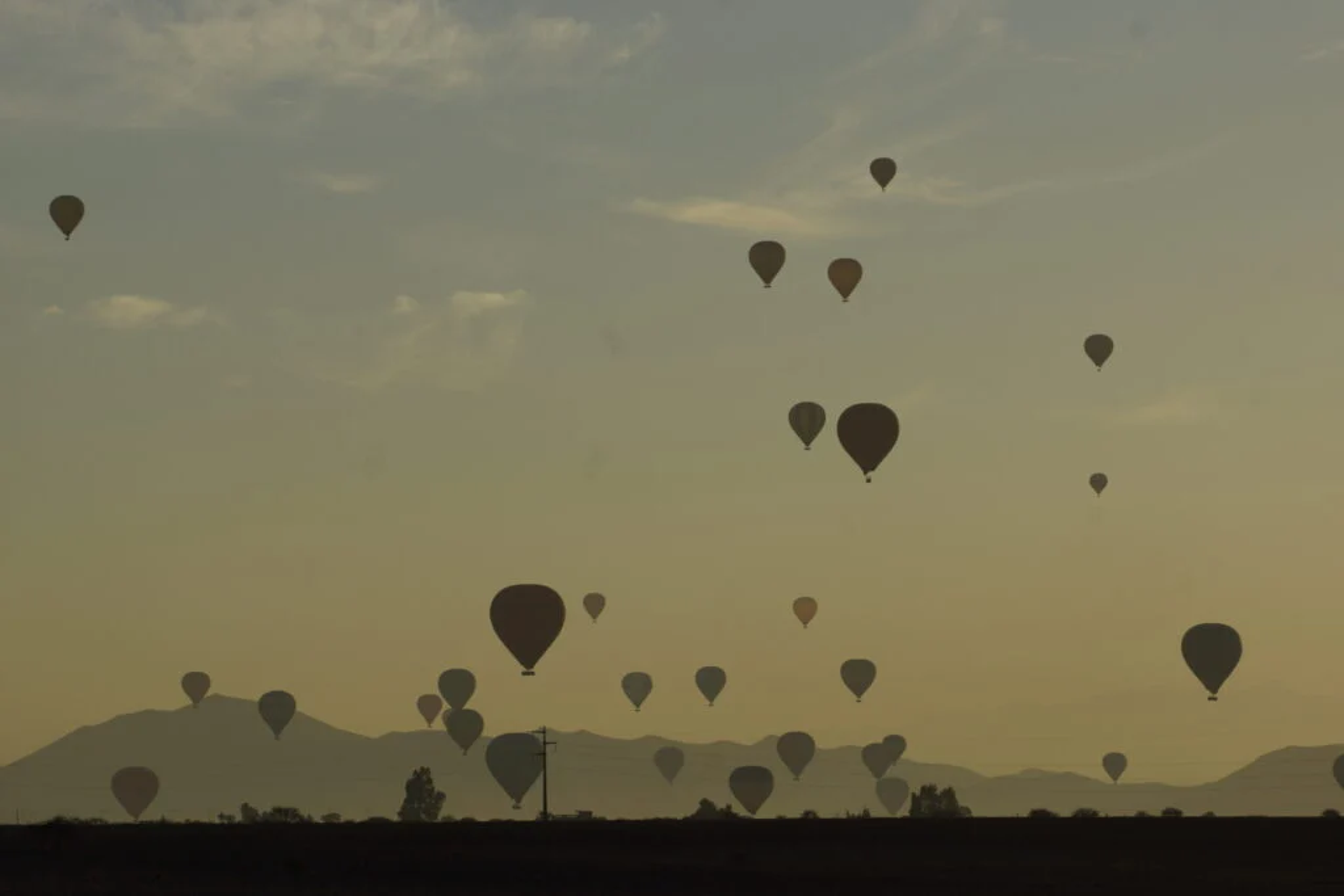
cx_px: 672
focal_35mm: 180
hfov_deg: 11.4
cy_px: 448
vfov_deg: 7.6
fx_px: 6720
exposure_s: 1/640
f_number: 9
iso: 100
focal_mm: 120
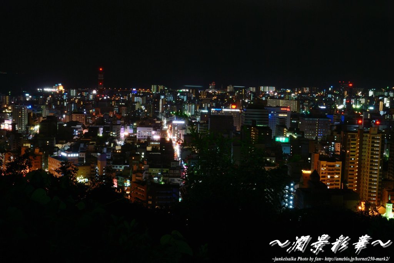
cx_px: 197
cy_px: 132
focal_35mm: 46
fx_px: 509
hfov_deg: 42.3
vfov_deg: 29.0
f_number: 14
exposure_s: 30
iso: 100
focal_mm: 31
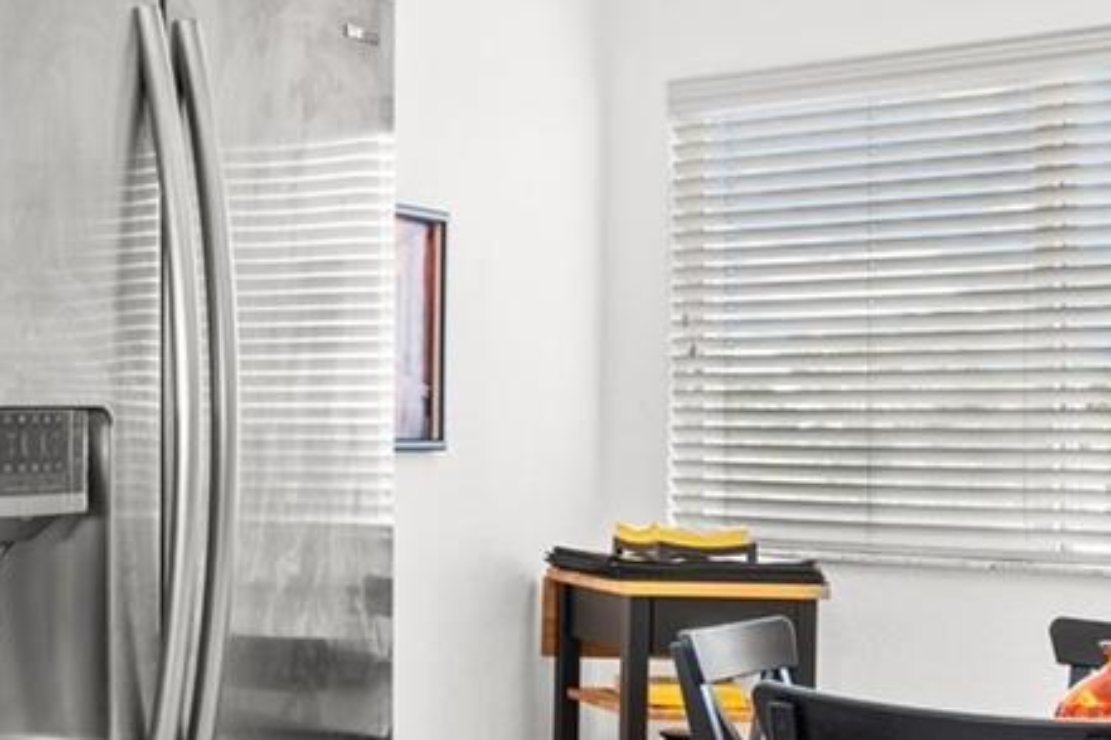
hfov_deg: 28.7
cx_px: -307
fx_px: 1790
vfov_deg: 23.4
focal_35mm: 58
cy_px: 413
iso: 320
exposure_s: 1/4
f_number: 8
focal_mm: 16
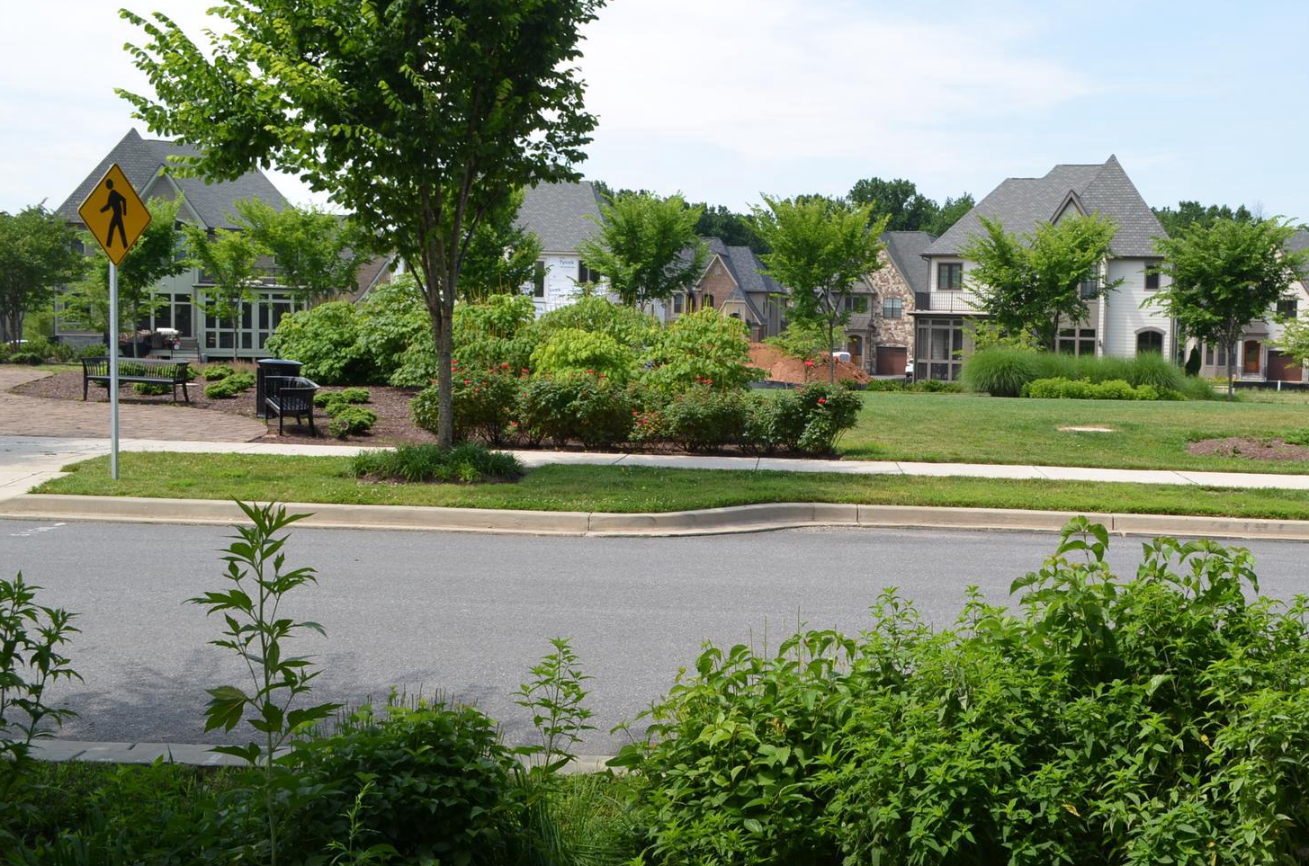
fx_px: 1379
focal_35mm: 38
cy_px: 396
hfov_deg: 50.1
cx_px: 846
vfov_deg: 34.9
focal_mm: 18
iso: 125
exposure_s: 1/250
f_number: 8
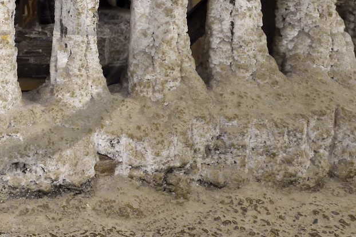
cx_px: -55
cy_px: -58
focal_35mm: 54
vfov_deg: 22.7
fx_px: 534
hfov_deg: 31.7
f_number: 5
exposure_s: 1/30
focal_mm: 21
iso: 3200
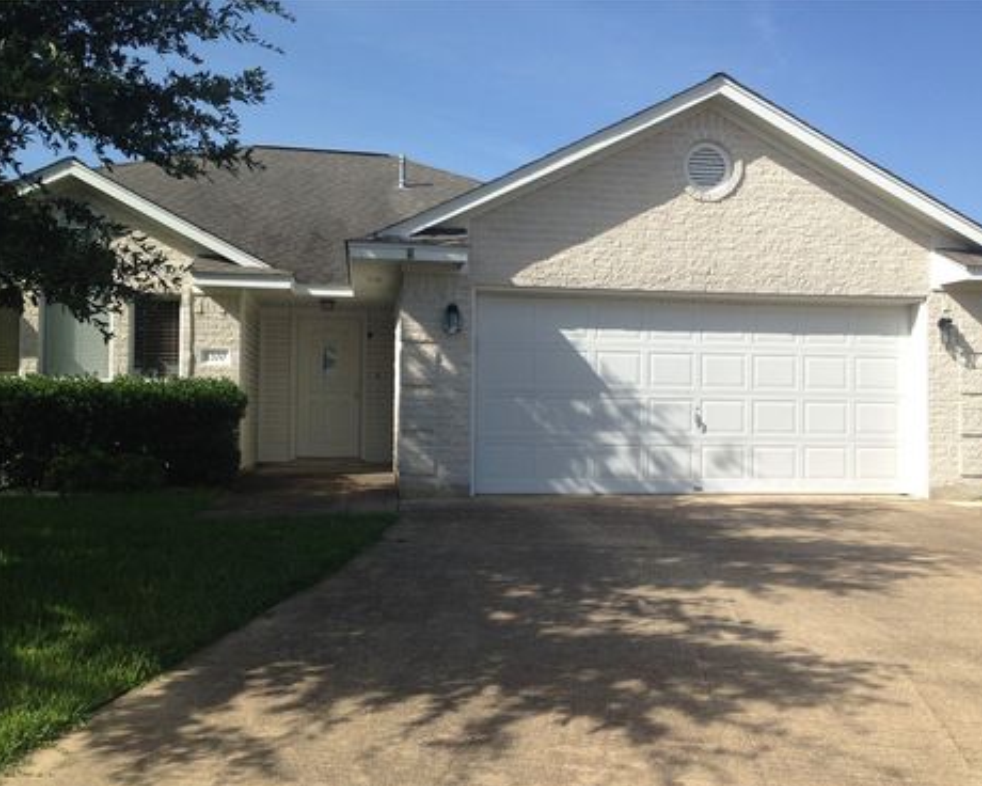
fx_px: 1017
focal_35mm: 35
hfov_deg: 51.5
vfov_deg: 42.2
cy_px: 398
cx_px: 523
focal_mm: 4.12
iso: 50
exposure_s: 1/1391
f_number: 2.4
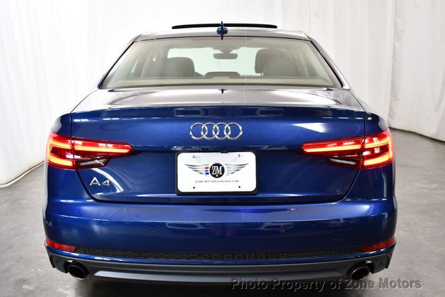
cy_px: 148
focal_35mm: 36
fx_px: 445
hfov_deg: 53.1
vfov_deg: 36.9
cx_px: 222
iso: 1250
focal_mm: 18
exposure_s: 1/125
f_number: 3.5
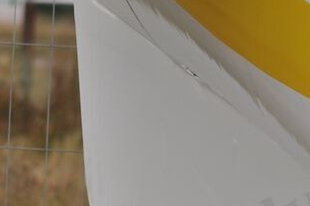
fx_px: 8963
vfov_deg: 1.3
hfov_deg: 2.0
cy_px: 87
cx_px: 501
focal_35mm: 1042
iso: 200
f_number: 8
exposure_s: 1/200
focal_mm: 170
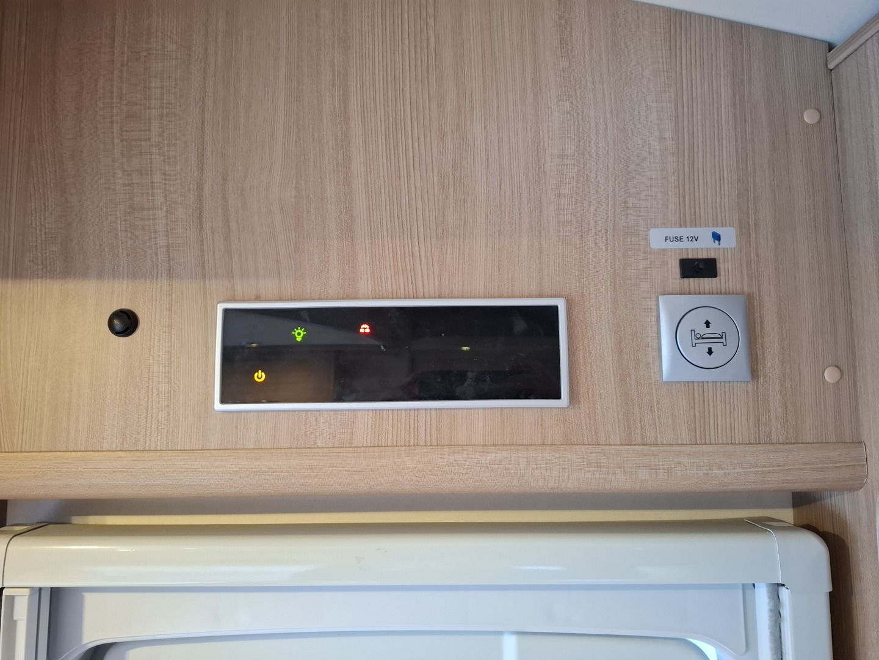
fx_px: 584
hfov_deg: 73.9
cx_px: 440
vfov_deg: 58.9
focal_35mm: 23
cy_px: 330
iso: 800
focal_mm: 5.54
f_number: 1.8
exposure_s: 1/25
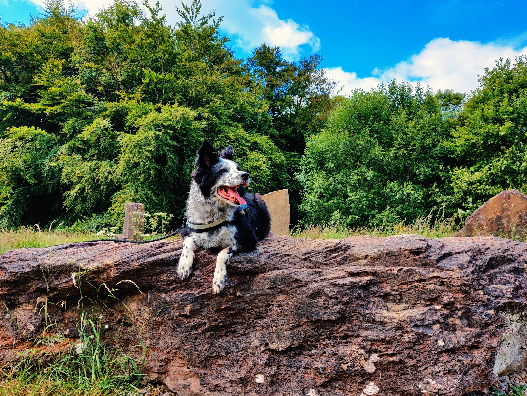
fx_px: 411
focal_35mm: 27
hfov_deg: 65.3
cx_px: 264
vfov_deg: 51.4
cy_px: 198
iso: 100
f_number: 1.75
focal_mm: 4.75
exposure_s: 1/307
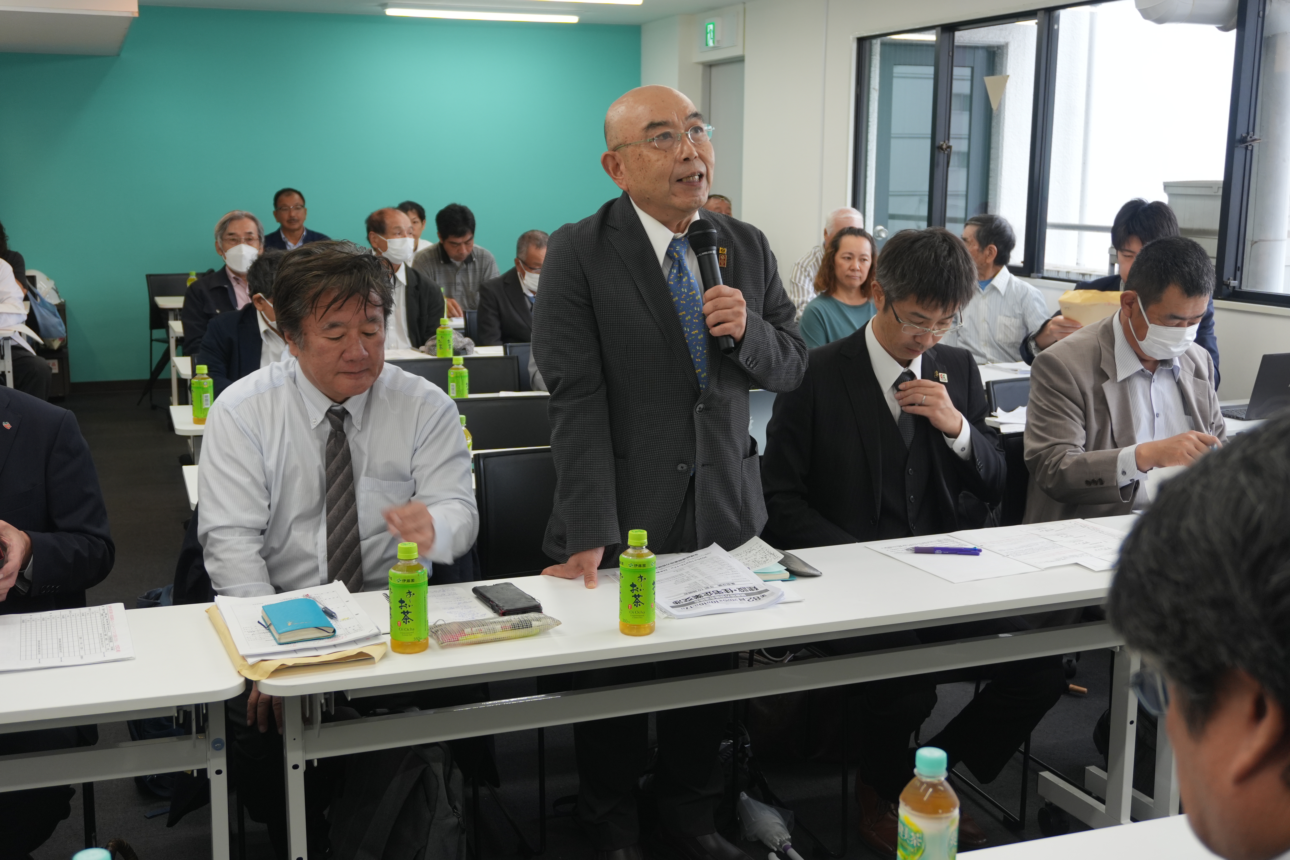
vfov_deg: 33.0
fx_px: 1451
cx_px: 645
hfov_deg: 47.9
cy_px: 430
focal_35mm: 40
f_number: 4.5
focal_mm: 27
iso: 400
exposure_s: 1/60
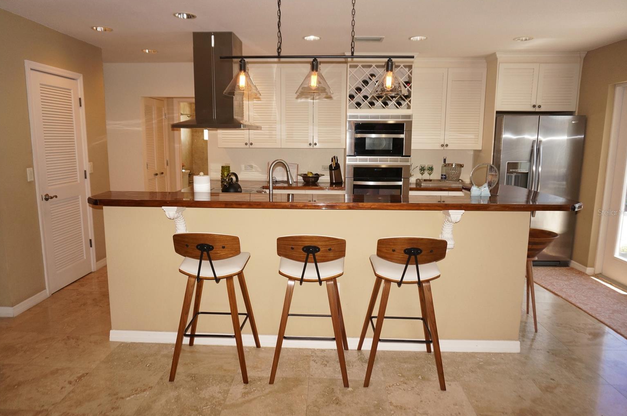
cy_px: 212
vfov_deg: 51.2
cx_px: 307
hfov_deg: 71.6
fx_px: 435
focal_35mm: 25
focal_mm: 16
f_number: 4
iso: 500
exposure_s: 1/160
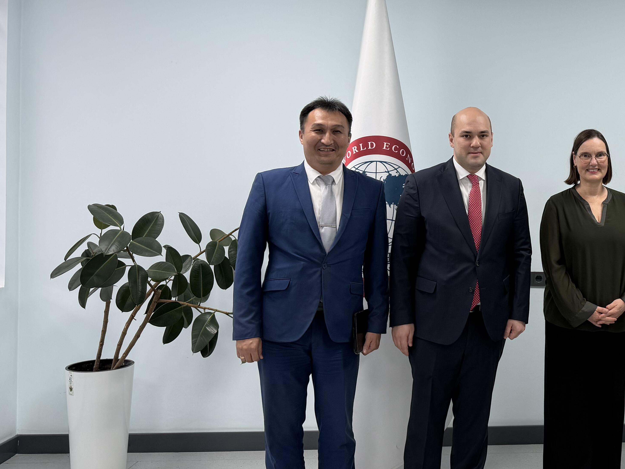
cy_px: 164
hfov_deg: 37.5
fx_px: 849
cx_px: 573
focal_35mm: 47
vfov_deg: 30.7
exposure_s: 1/100
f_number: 1.78
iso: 64
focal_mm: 6.76
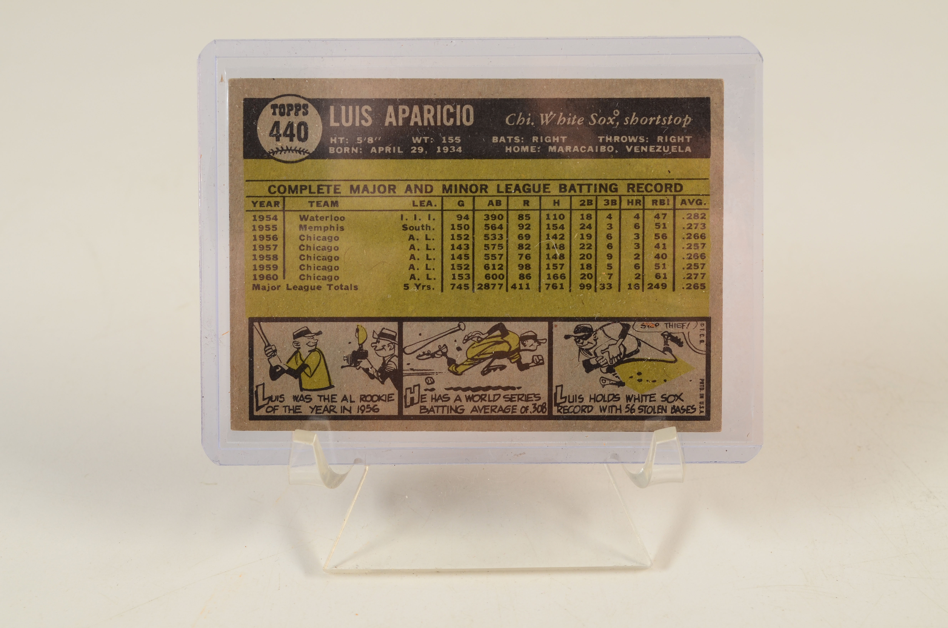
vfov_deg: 18.8
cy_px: 314
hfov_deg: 28.1
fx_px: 1892
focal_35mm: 72
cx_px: 474
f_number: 13
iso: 200
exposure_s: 1/160
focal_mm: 48
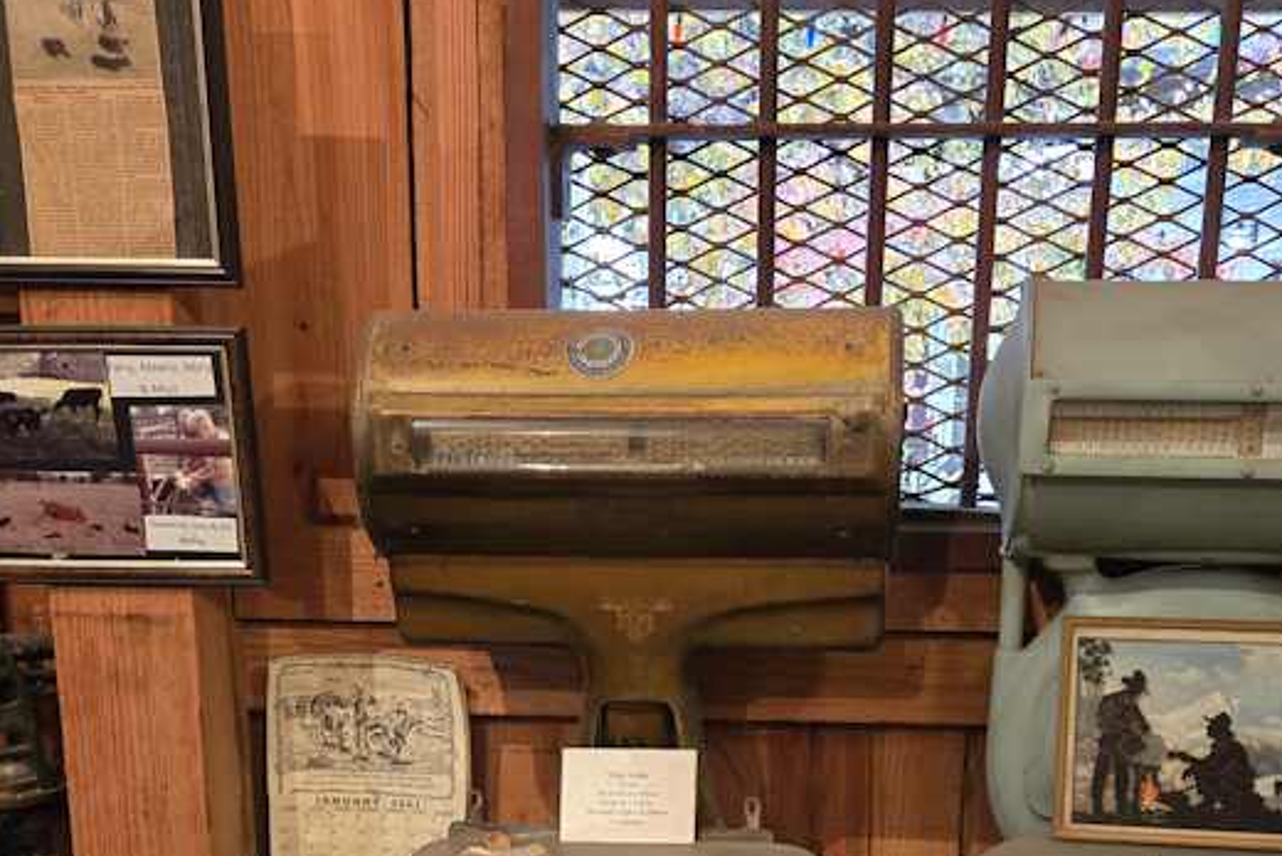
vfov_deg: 28.0
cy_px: 792
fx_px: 1638
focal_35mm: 46
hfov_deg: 42.7
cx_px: 698
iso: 640
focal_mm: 5.4
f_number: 1.8
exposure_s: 1/60
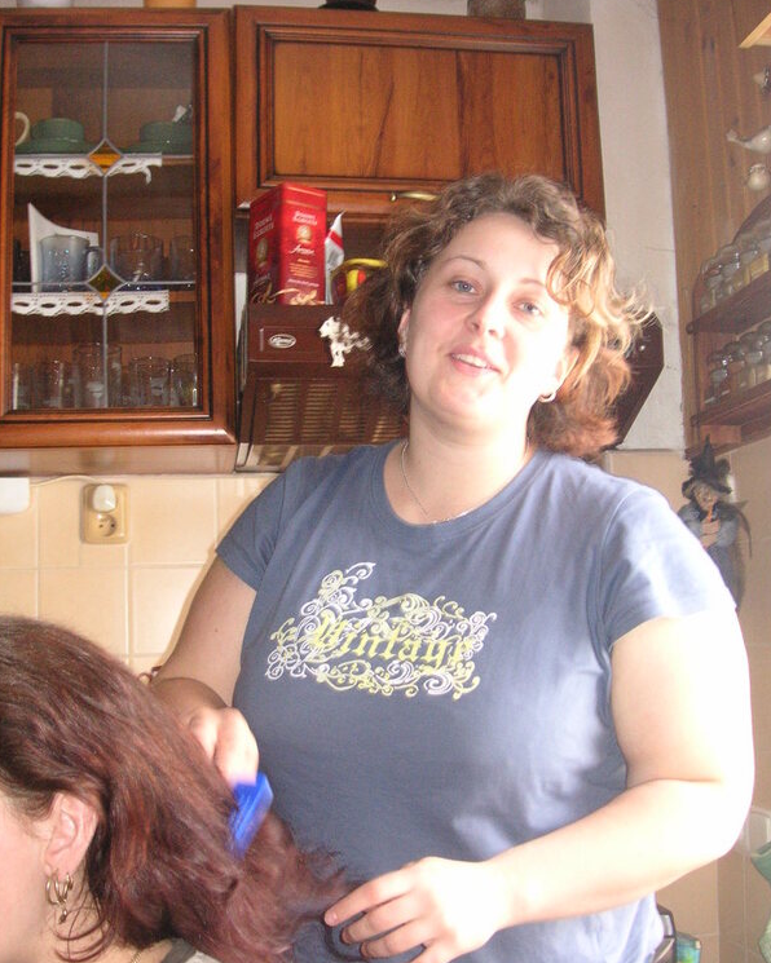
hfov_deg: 34.9
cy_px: 498
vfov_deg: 42.9
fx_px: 1227
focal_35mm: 43
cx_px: 384
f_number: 3
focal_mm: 6.9
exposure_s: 1/45
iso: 160
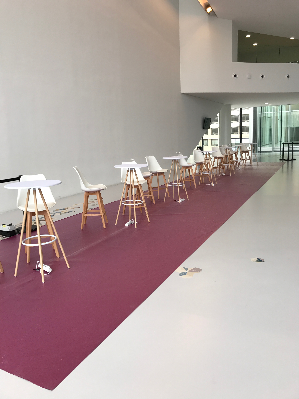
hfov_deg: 49.7
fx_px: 322
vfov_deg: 63.4
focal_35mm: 28
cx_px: 150
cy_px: 200
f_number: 1.8
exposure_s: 1/112
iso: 20
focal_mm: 3.99
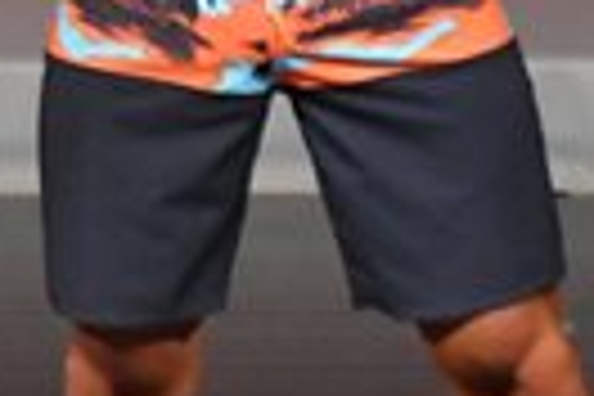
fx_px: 33327
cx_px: 488
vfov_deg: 0.7
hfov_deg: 1.0
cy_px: -148
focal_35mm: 2020
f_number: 5.6
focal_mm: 230
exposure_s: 1/400
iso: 4000
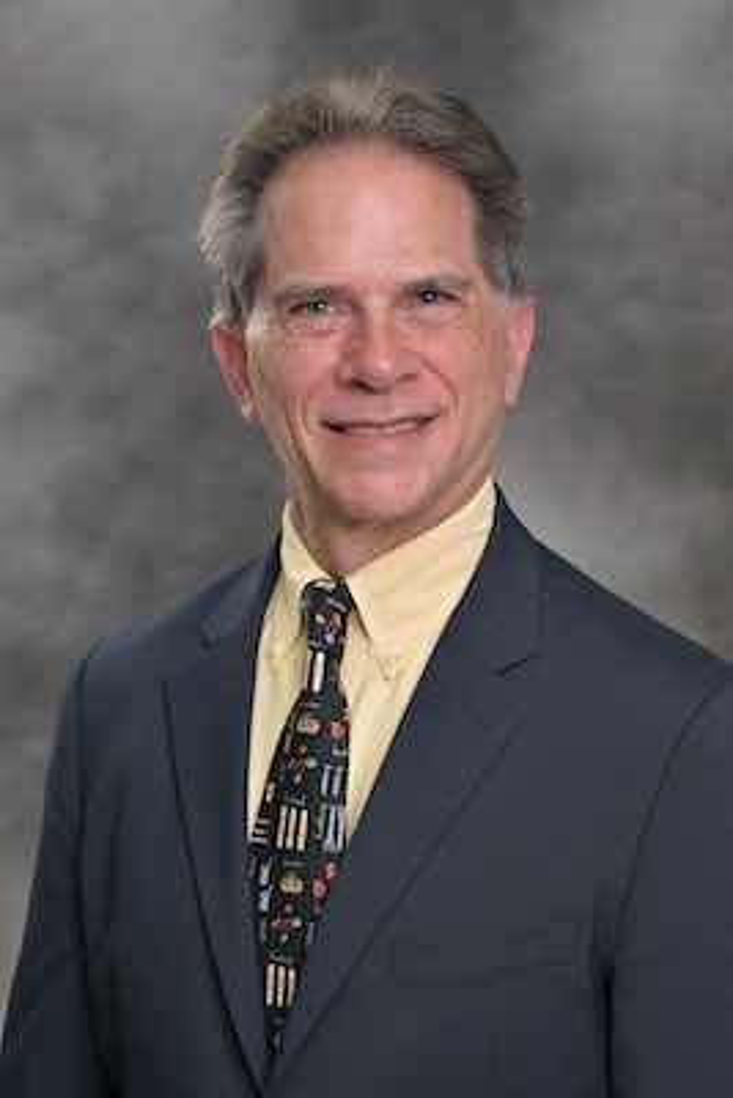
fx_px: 2594
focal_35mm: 85
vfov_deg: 23.9
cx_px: 366
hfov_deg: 16.1
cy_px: 549
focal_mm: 85
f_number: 6.3
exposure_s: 1/160
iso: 160
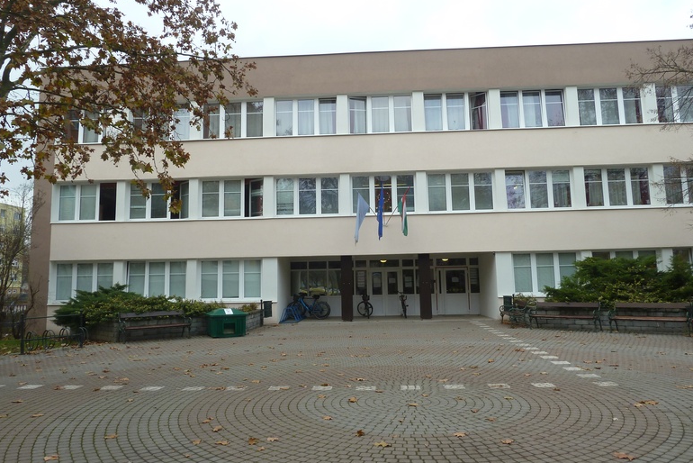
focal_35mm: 27
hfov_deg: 67.4
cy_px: 218
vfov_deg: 47.9
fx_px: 520
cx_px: 345
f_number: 4
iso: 80
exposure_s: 1/160
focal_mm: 4.1
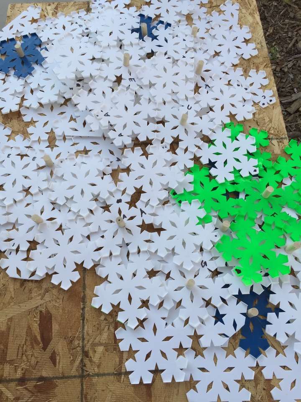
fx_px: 336
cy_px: 201
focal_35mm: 29
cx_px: 150
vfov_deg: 61.7
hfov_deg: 48.2
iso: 32
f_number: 2.2
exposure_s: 1/309
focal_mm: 4.15
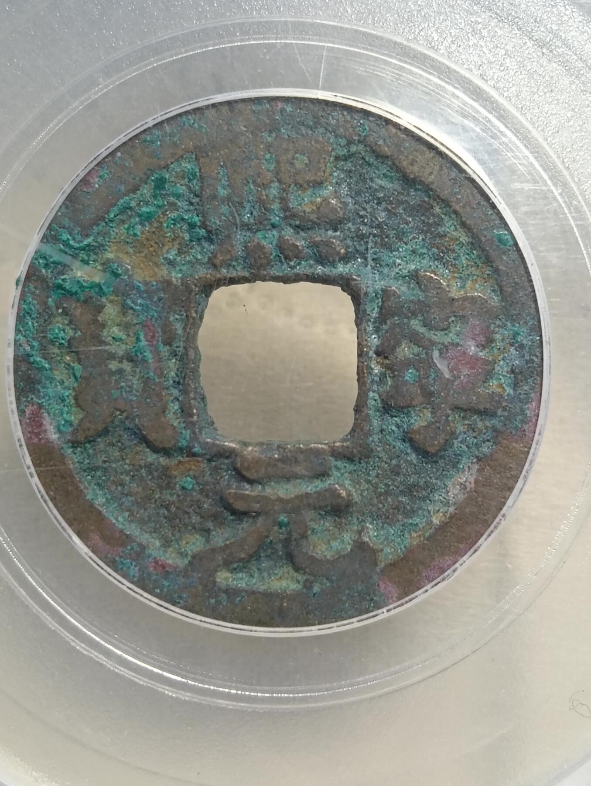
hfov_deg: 24.5
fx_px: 1363
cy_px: 393
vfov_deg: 32.1
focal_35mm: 60
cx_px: 296
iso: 200
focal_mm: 3.98
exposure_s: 1/33.3
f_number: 1.8
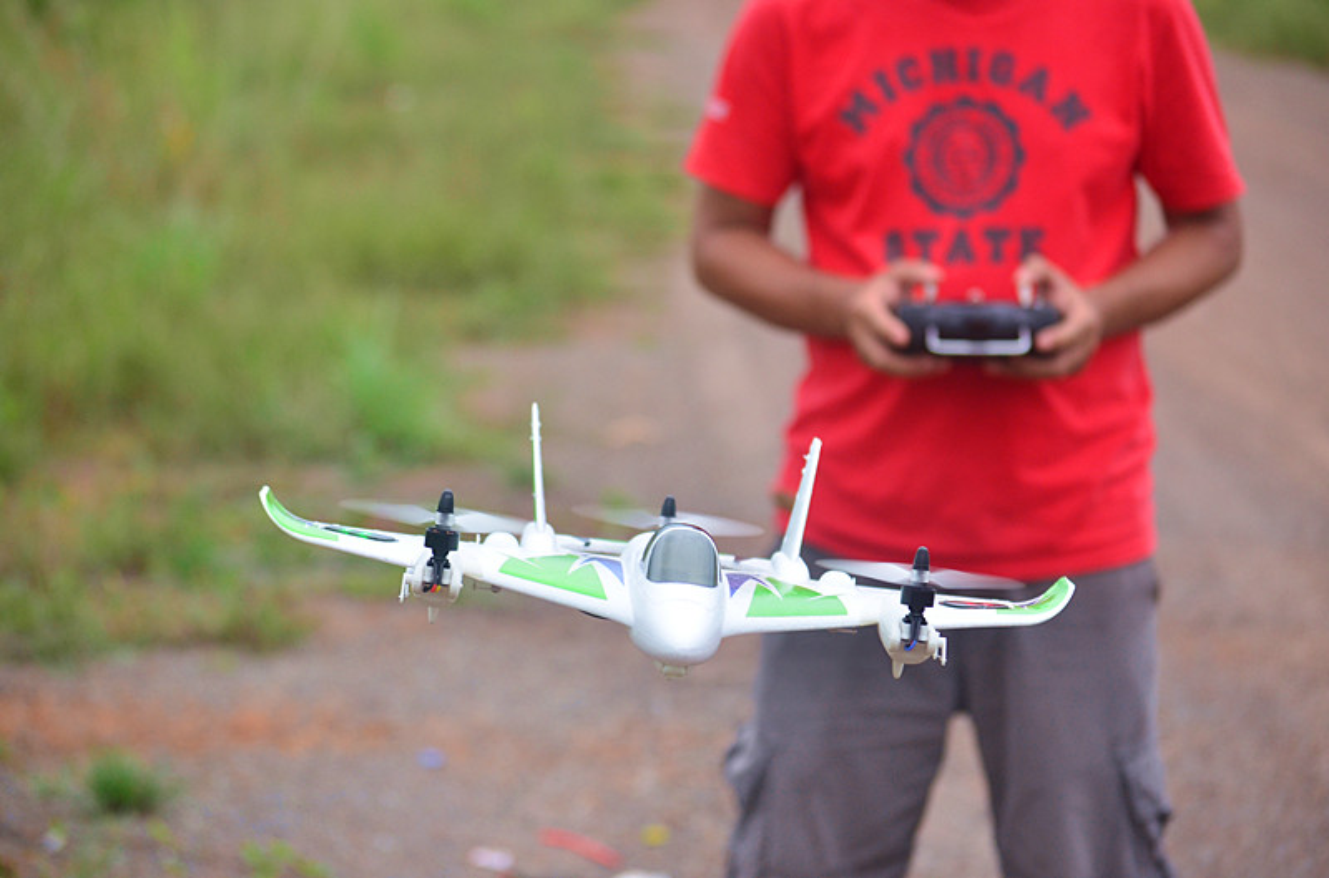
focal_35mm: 128
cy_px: 439
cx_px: 664
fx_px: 4695
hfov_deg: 16.1
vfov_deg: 10.7
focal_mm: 85
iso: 400
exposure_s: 1/320
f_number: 5.6
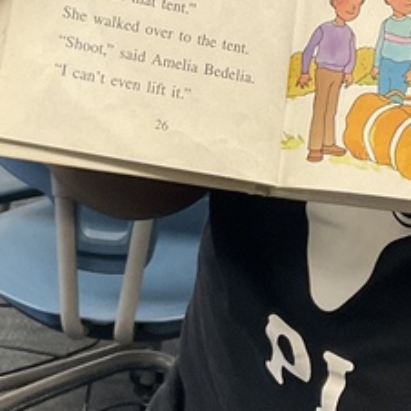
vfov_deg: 14.8
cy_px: -9
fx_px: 1558
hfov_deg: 15.0
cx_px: 291
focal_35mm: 116
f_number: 1.8
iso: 100
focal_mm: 3
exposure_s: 1/60
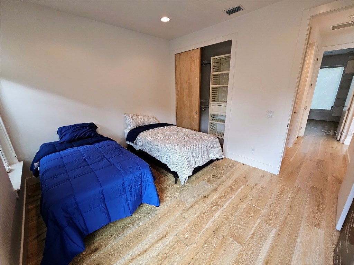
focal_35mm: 13
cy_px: 132
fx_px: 133
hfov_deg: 106.2
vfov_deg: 89.9
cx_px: 177
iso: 100
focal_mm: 2.2
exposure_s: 1/60
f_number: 2.2
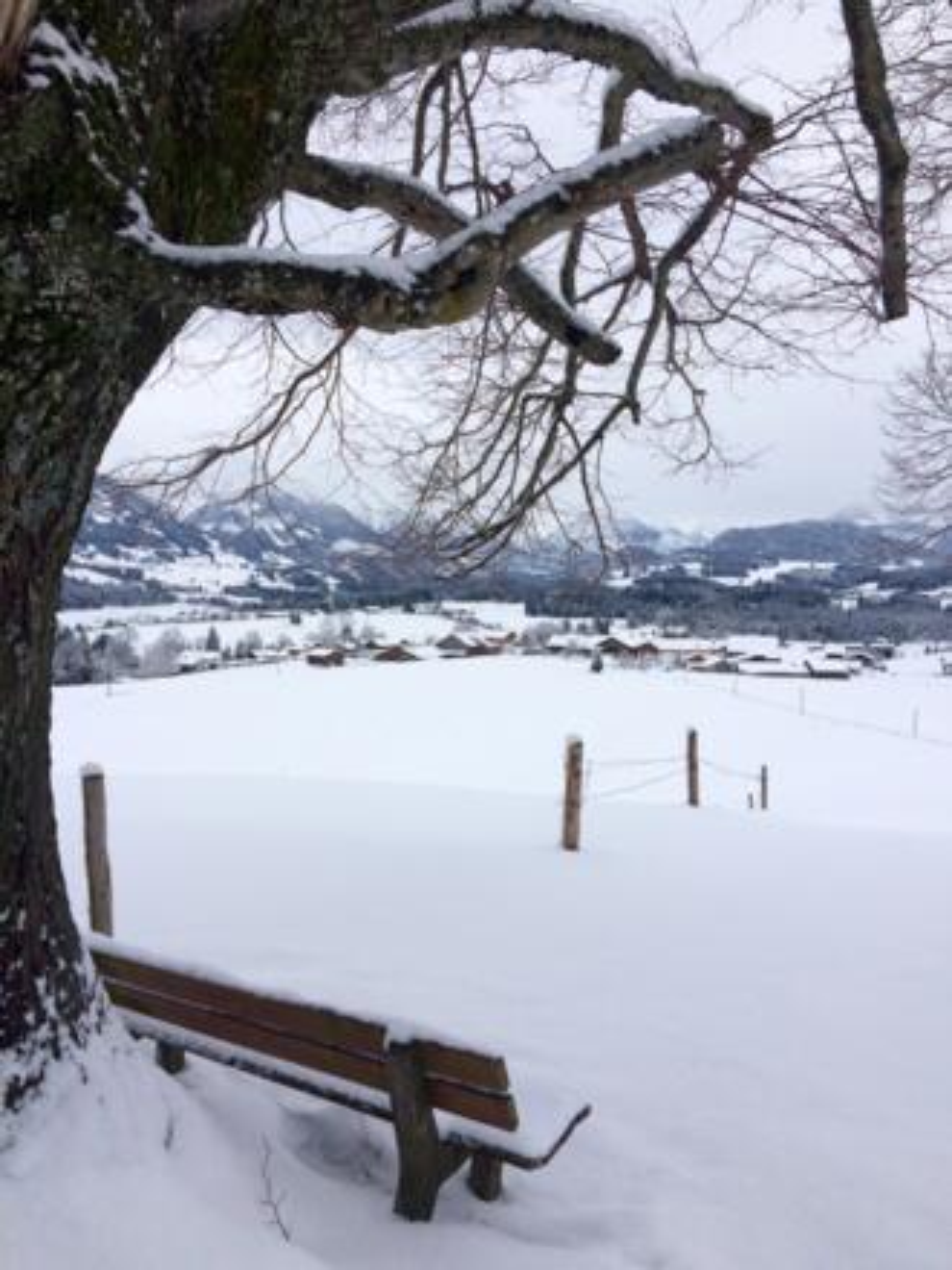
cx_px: 476
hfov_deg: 48.2
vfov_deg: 61.7
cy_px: 635
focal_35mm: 29
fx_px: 1063
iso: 32
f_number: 2.2
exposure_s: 1/2415
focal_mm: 4.15
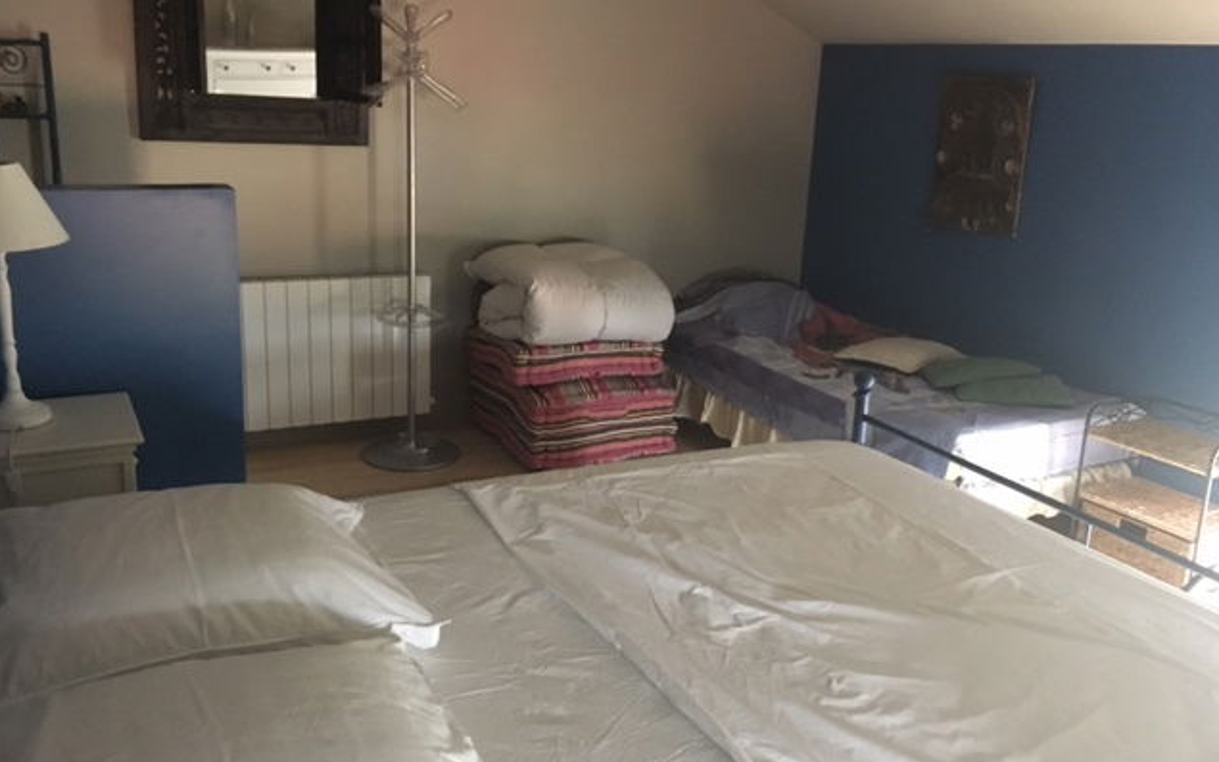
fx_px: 1030
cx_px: 609
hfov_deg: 61.2
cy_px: 353
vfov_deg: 40.6
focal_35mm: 31
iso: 500
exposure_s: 1/17
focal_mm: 4.15
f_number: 2.2
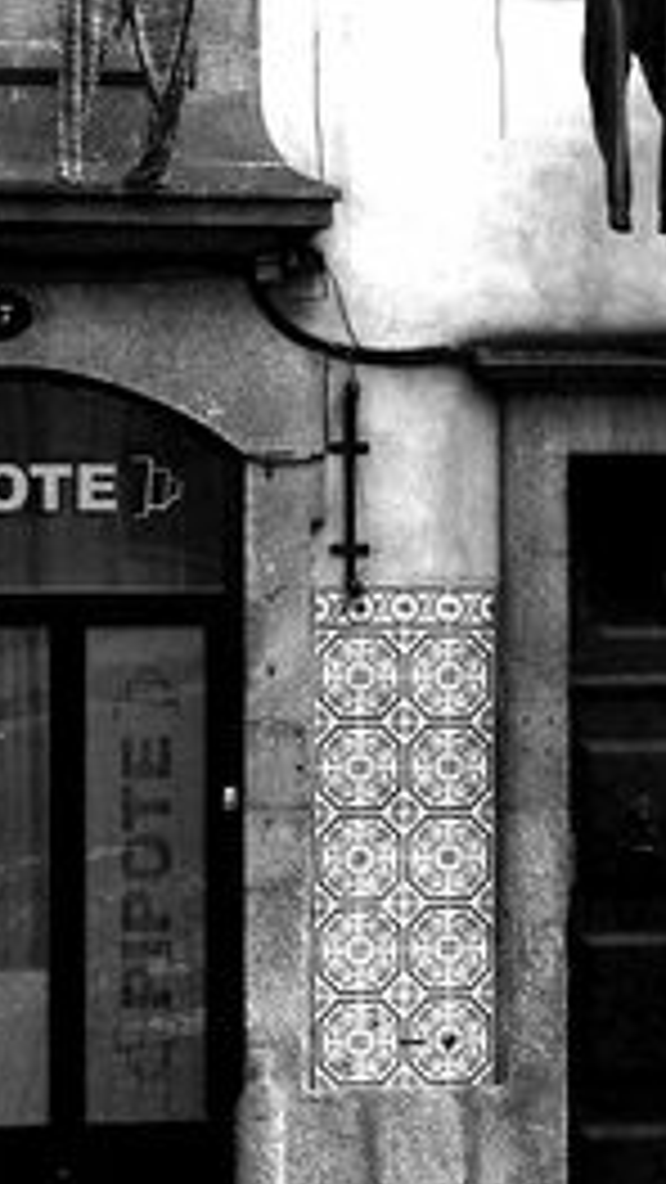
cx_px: 292
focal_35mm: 122
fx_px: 3829
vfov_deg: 17.5
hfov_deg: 9.9
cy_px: 338
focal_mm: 34
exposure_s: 1/160
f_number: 10
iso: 400
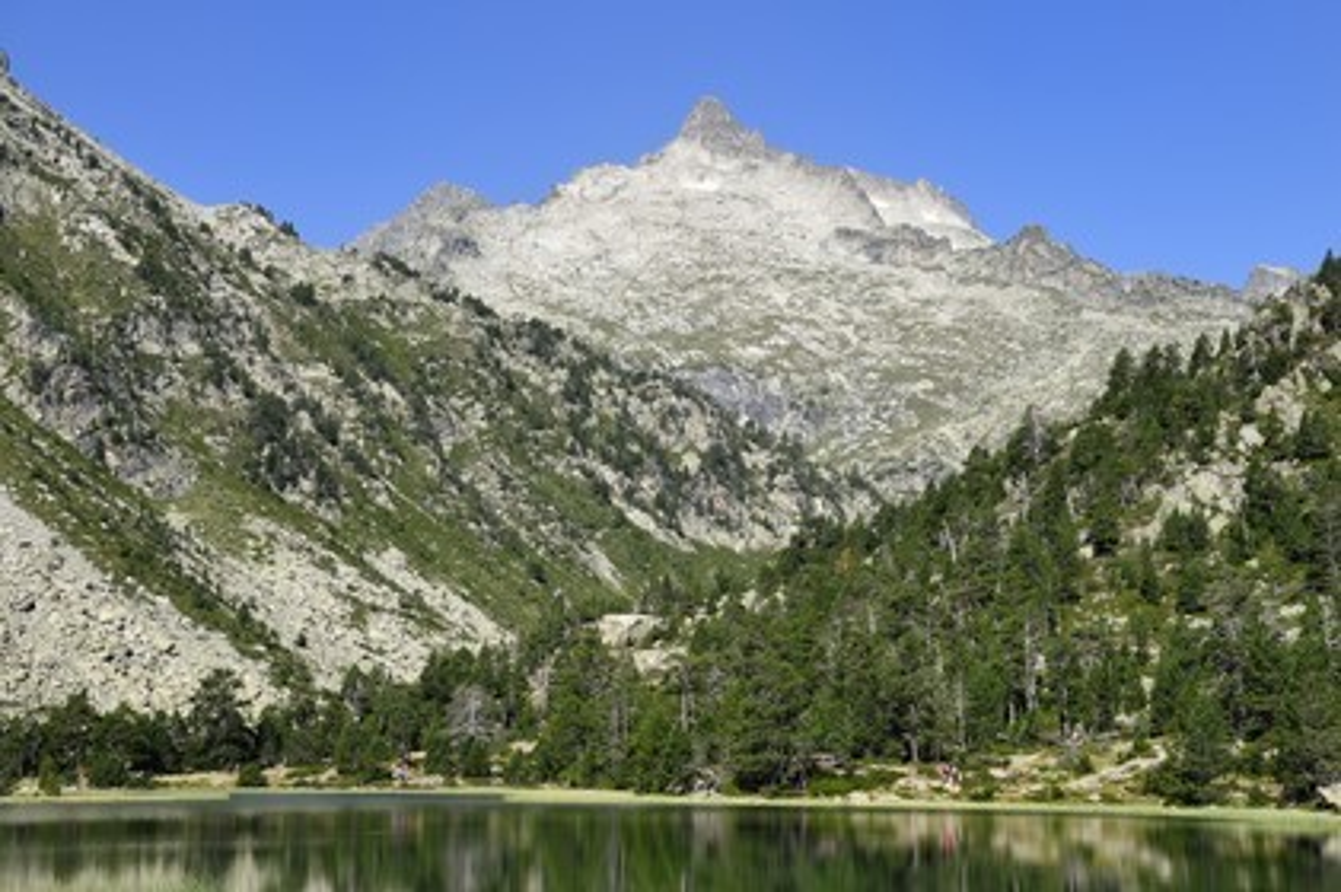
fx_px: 2233
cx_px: 670
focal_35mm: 60
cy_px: 446
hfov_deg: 33.4
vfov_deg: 22.6
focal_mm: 60
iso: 200
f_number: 13
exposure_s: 1/250
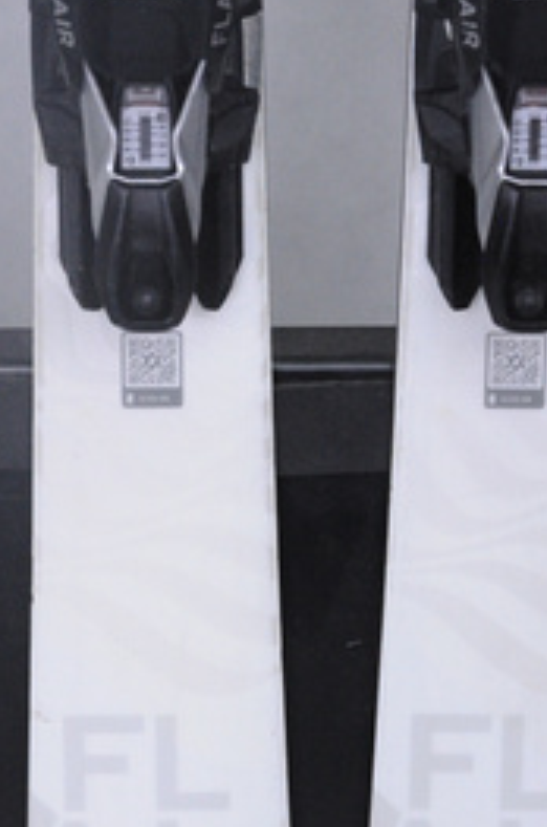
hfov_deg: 7.1
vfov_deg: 10.7
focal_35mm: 193
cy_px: 613
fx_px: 4419
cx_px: 332
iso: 3200
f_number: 8
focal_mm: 75
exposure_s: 1/125
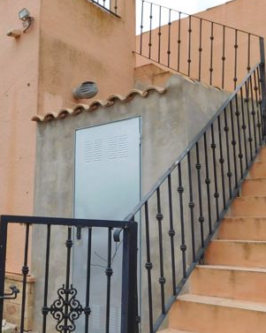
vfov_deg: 43.9
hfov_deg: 34.7
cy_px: 170
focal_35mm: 42
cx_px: 58
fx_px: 414
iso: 125
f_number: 6
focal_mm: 4
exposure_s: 1/500
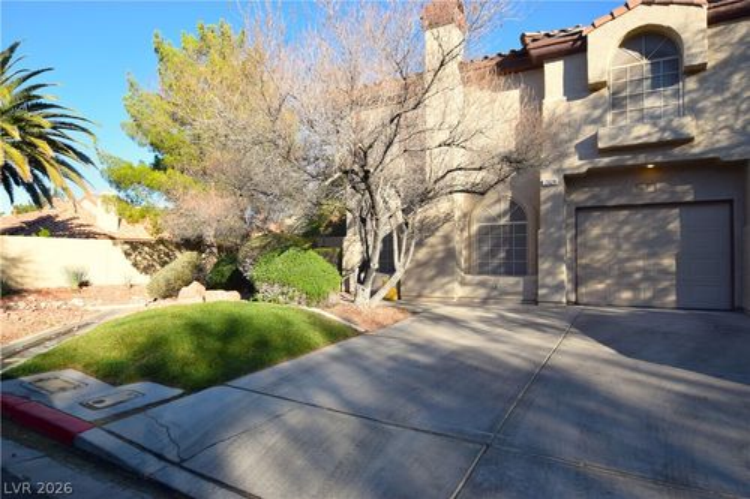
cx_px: 375
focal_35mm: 21
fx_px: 437
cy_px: 250
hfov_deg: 81.2
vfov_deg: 59.5
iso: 250
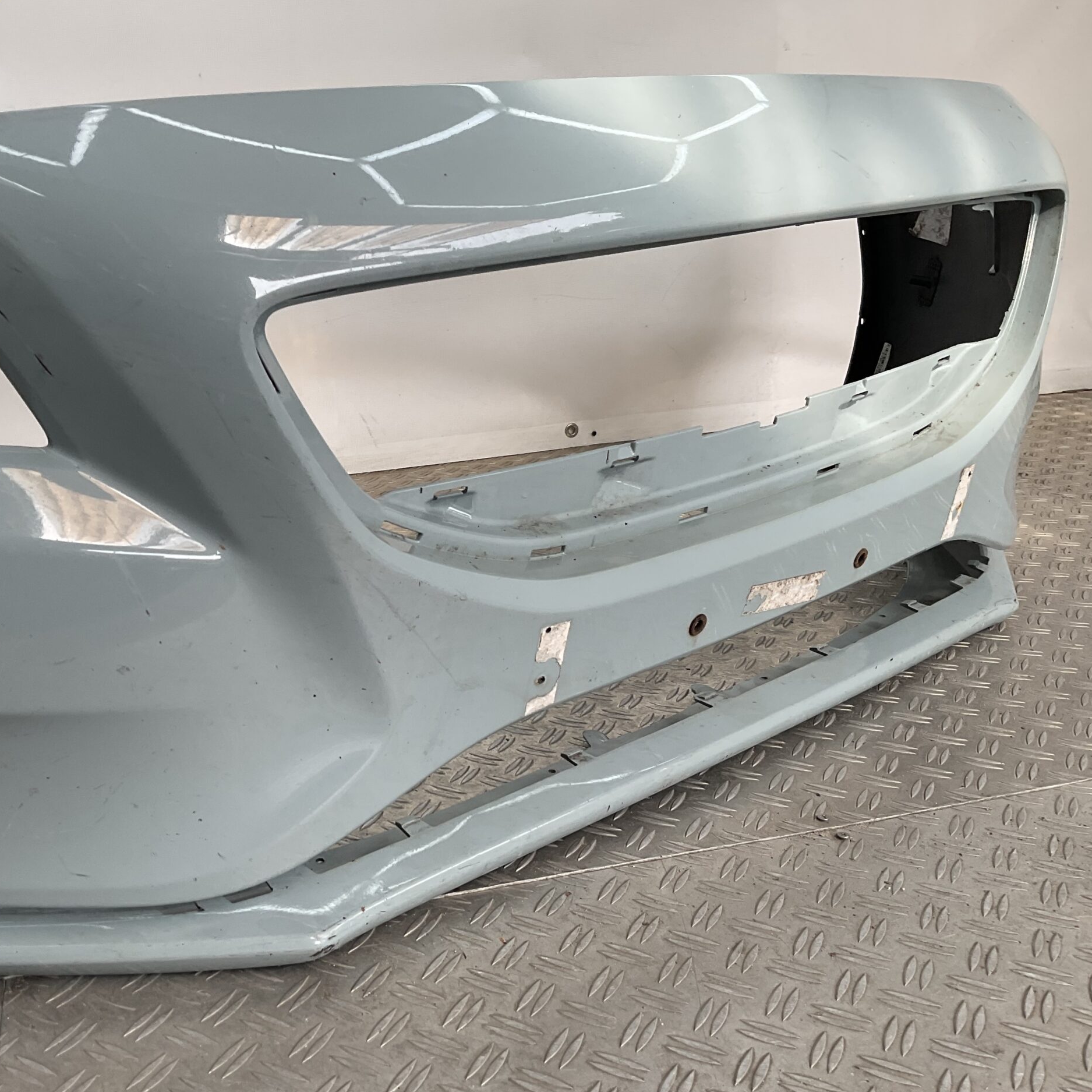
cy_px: 536
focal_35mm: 35
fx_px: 1249
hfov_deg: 46.7
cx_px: 393
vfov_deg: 47.2
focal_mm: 3
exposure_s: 1/268
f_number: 1.8
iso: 16
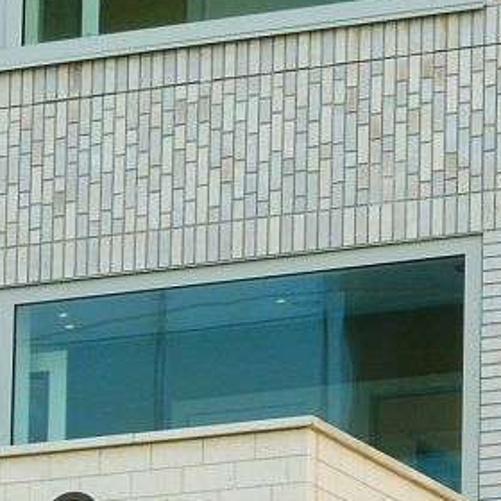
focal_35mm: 352
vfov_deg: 5.0
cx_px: 11
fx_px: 5764
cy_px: 629
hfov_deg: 5.0
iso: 100
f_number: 5.3
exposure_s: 1/60
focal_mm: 19.4
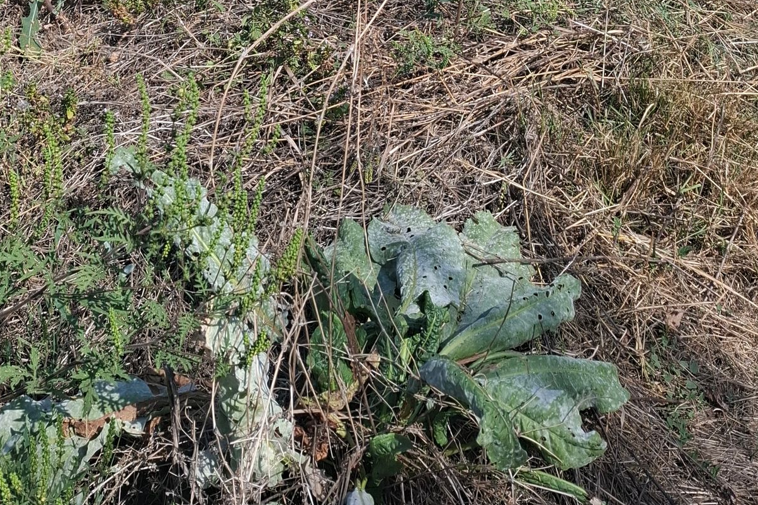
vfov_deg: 21.7
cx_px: 295
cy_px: -235
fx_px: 1116
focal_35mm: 53
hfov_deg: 37.4
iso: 50
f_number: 1.8
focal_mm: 5.54
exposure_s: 1/1211
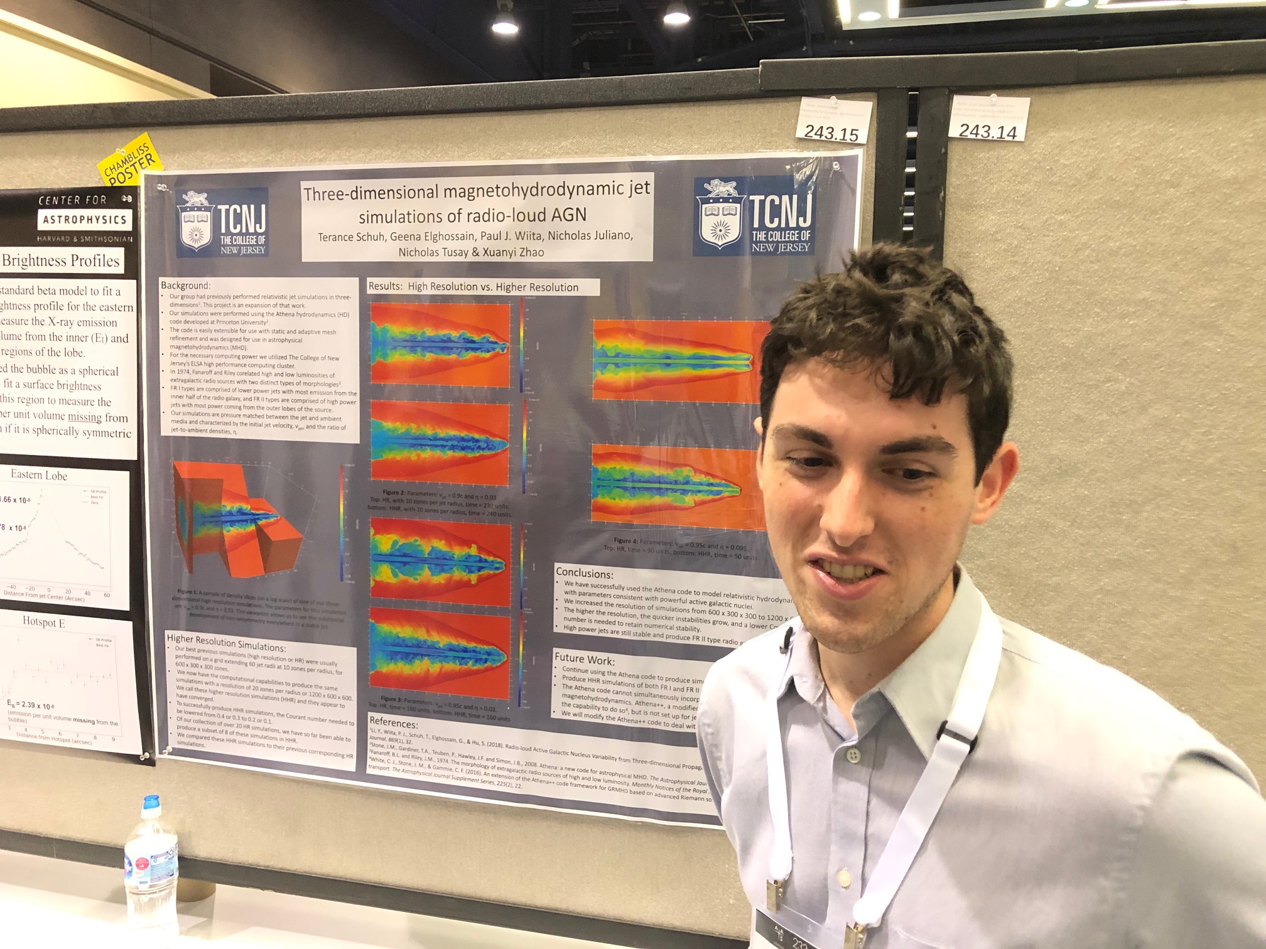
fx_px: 1024
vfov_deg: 49.7
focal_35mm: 28
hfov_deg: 63.4
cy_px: 474
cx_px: 633
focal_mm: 3.99
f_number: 1.8
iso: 250
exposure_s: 1/60
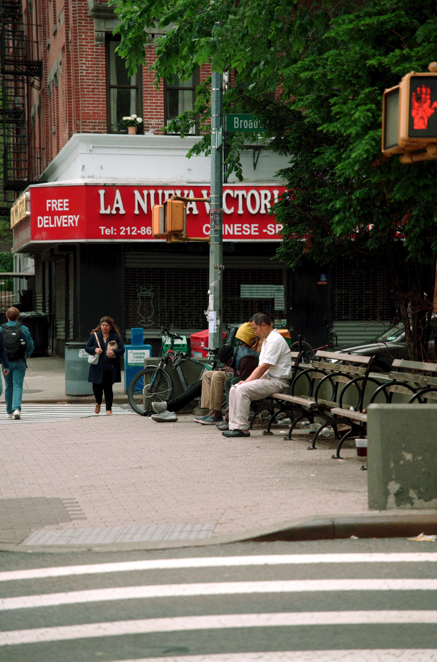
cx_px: 218
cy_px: 331
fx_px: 1924
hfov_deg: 13.0
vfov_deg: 19.5
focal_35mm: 105
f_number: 3.2
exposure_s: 1/250
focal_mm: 105
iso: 100
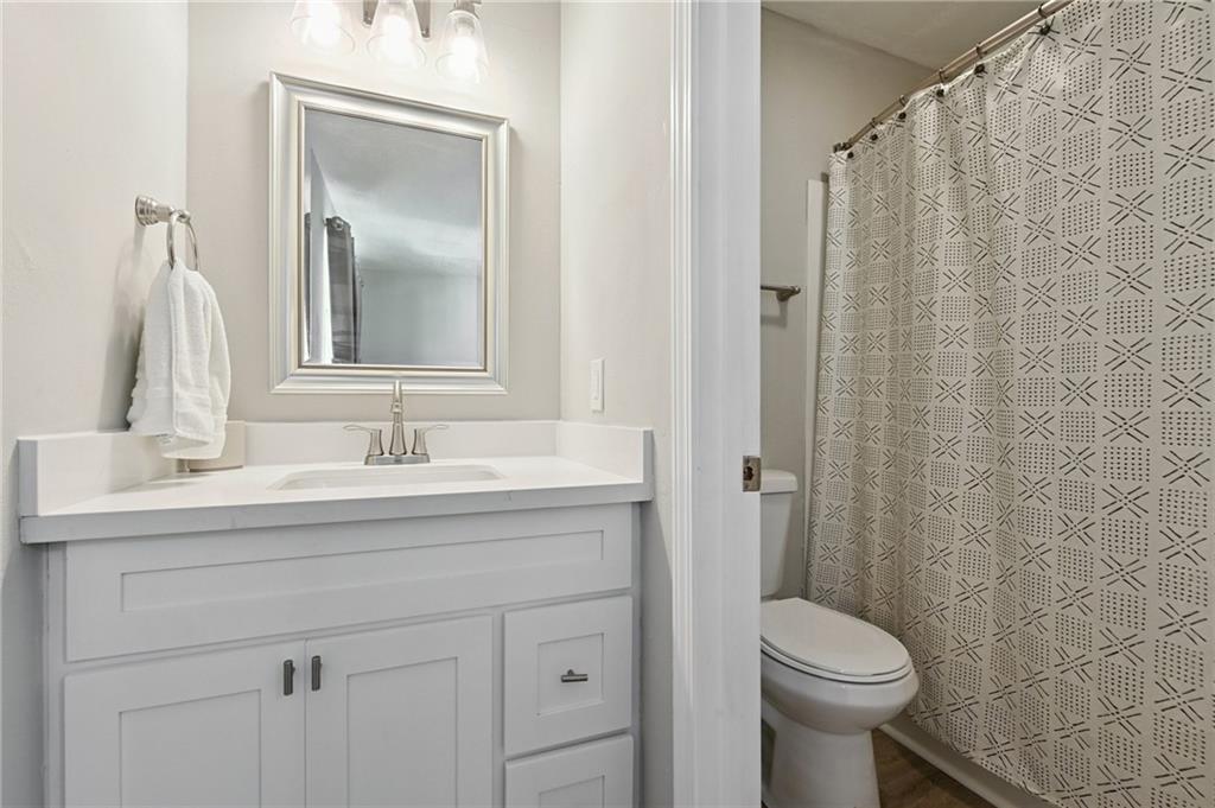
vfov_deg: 77.2
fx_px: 506
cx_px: 608
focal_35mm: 15
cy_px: 404
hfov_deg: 100.4
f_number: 11
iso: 400
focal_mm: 15
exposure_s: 1/8
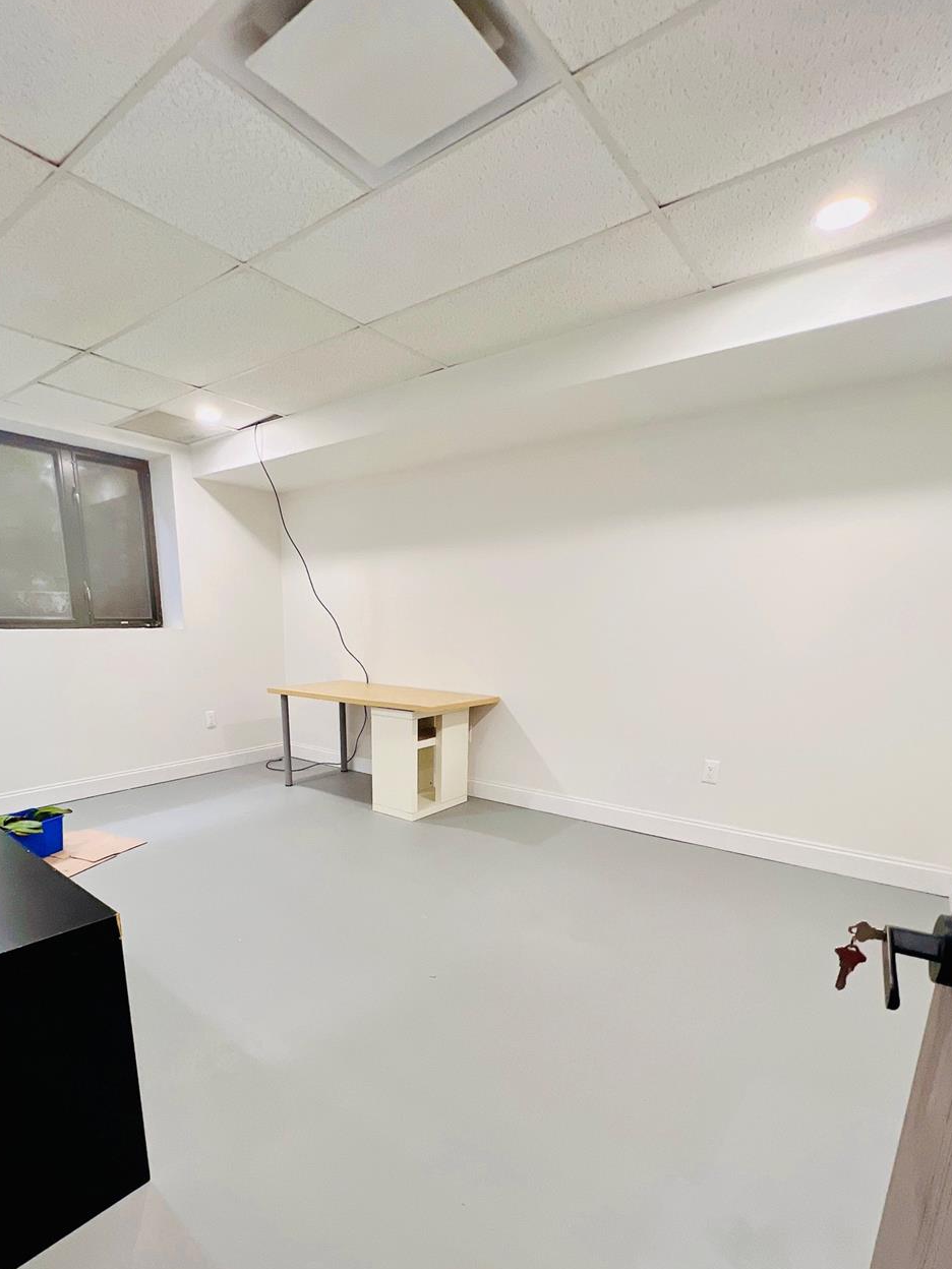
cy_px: 772
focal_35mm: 16
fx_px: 587
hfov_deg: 77.7
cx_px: 413
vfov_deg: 93.1
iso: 160
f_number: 1.8
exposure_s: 1/60
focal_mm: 1.57
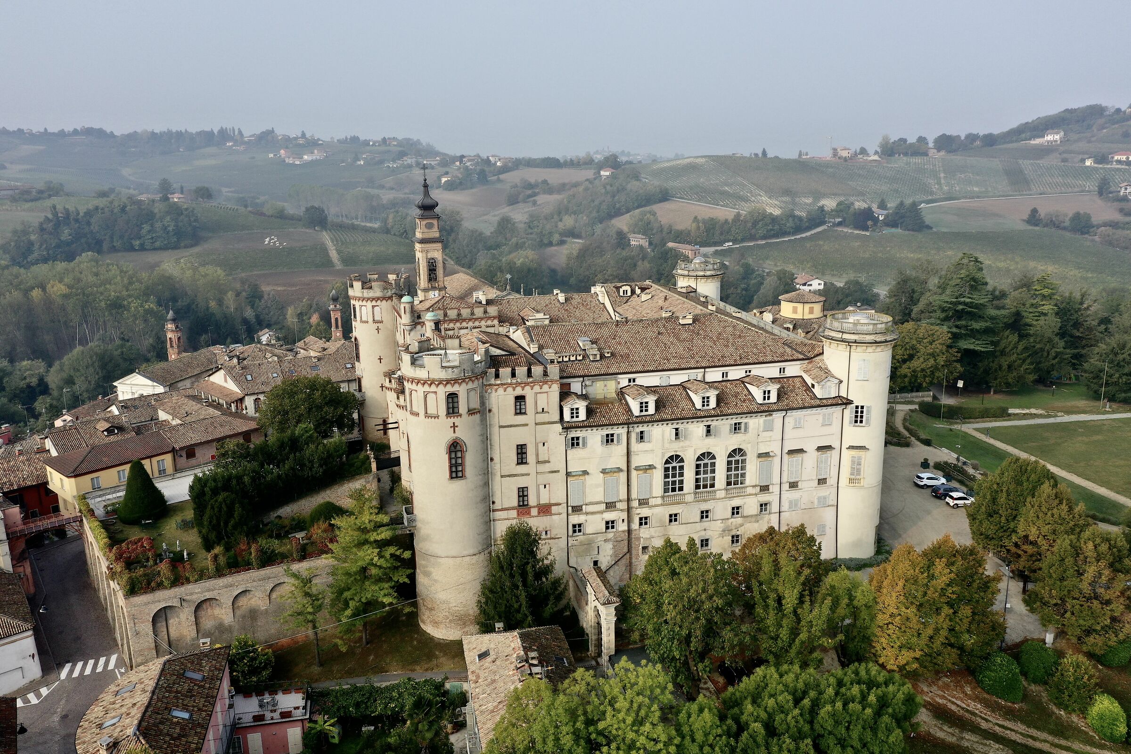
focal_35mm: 28
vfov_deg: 46.4
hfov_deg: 65.5
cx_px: 566
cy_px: 377
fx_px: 880
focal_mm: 10.26
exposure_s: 1/30
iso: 100
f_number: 5
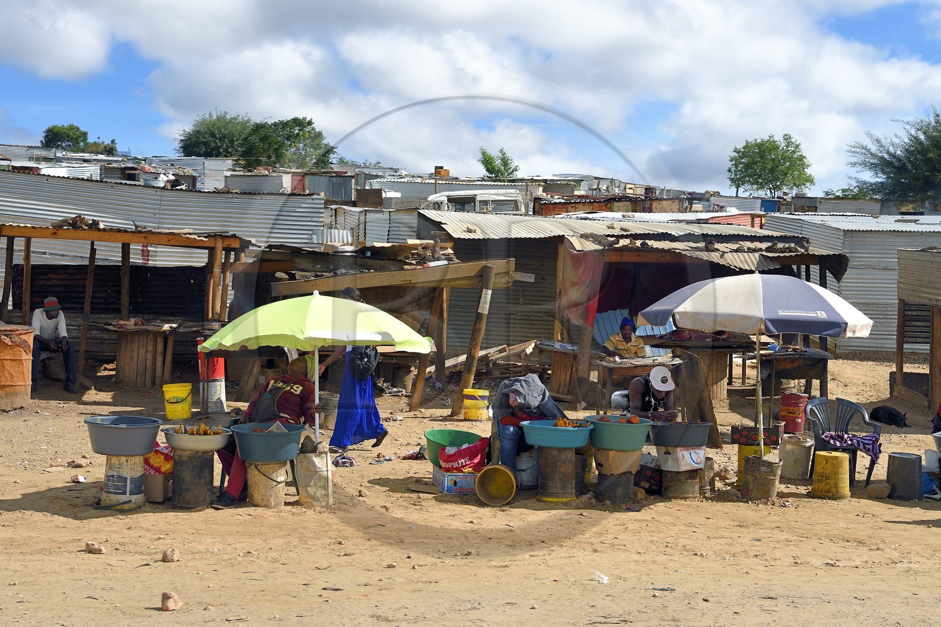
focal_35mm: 50
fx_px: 1307
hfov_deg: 39.6
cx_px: 470
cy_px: 314
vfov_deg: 27.0
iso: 200
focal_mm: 50
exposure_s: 1/640
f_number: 8
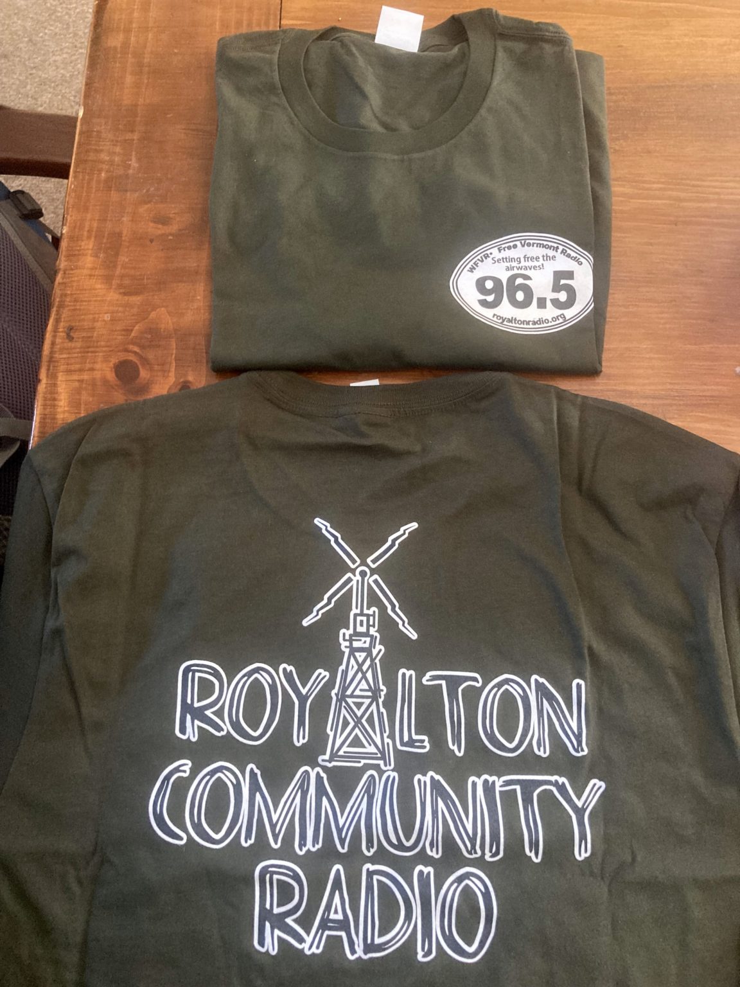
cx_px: 370
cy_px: 494
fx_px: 798
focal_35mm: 28
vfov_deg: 63.4
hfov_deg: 49.7
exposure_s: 1/60
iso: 320
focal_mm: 3.99
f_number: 1.8
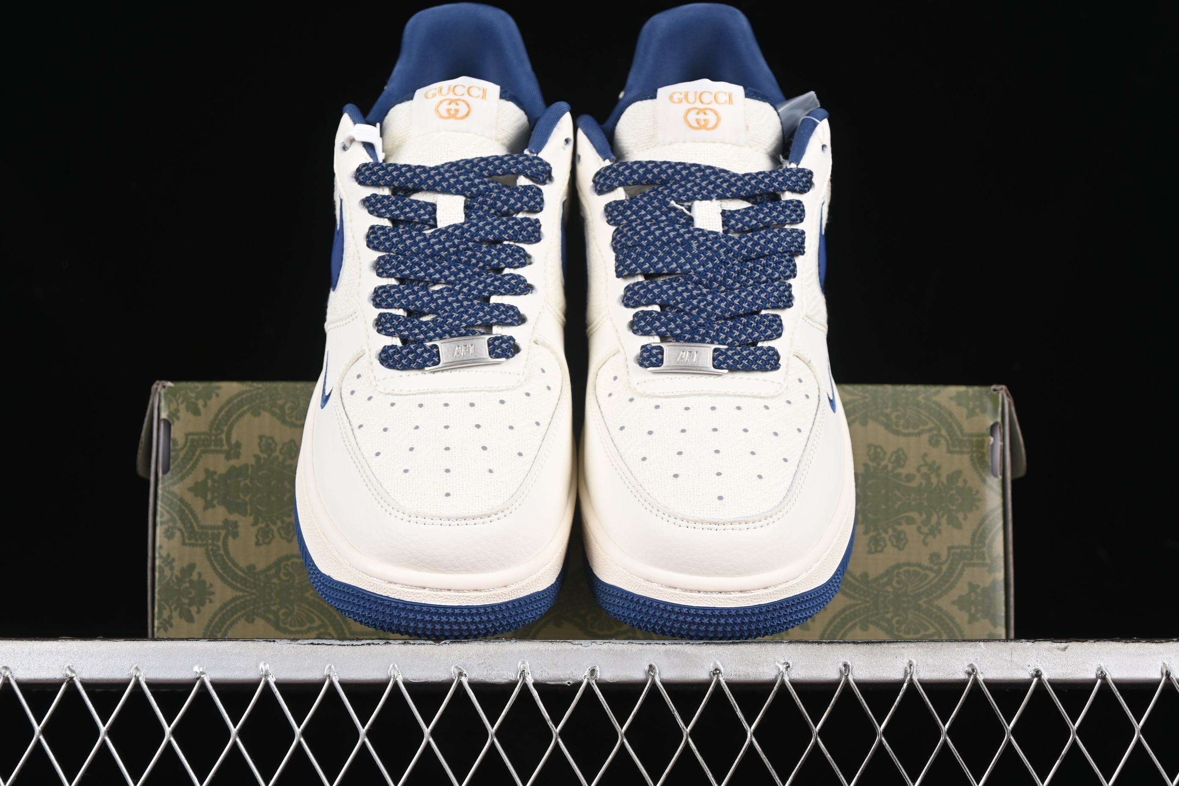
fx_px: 2456
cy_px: 393
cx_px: 590
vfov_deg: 18.2
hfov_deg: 27.0
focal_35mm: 75
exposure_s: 1/60
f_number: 6.3
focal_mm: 50
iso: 160
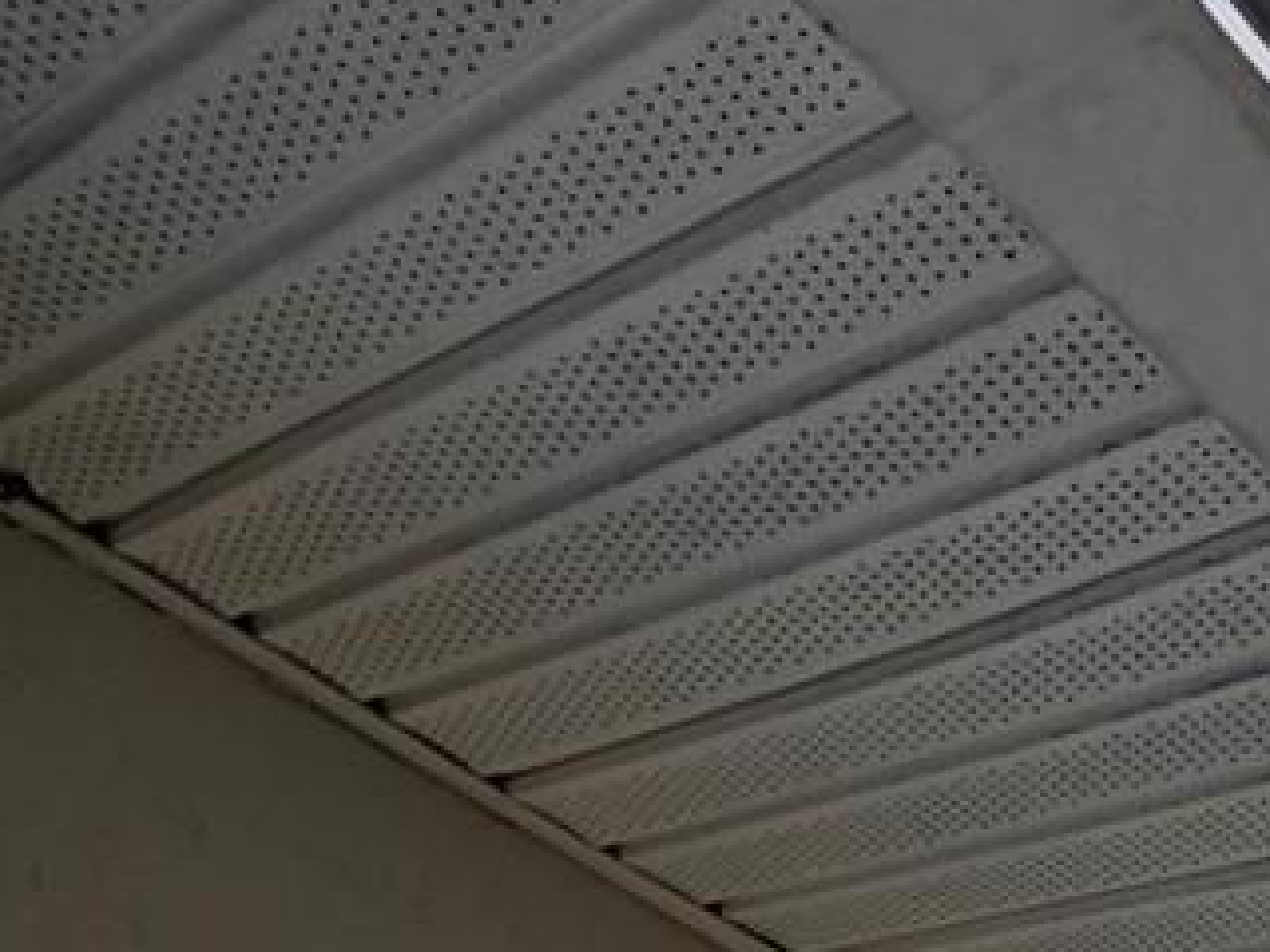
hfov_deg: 29.6
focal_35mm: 65
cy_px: 2257
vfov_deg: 14.7
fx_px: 2385
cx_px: 405
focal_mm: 2.2
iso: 40
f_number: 1.9
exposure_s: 1/3427
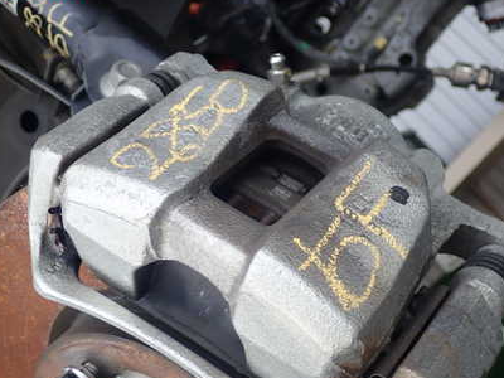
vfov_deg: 24.3
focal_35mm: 60
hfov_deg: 32.2
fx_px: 874
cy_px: 257
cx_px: 224
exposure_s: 1/160
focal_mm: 7.34
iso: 100
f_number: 2.8
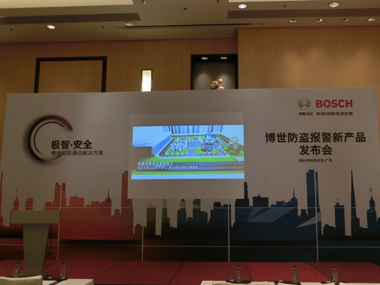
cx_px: 190
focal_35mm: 39
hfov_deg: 47.9
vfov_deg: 36.8
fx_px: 428
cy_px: 142
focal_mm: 6.9
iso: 400
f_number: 4.1
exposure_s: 1/80
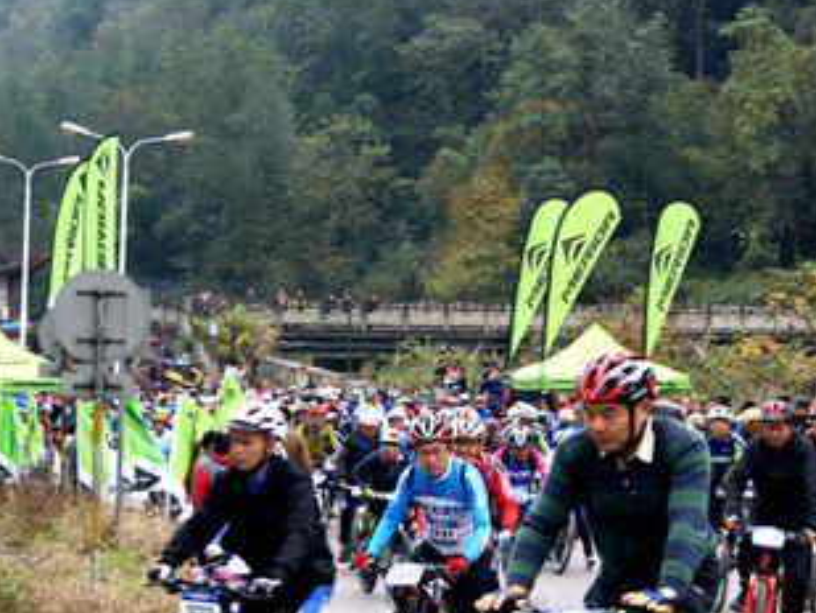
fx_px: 2309
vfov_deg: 15.1
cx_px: 573
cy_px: 451
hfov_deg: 19.9
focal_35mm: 98
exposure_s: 1/60
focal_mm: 35
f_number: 6.3
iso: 100
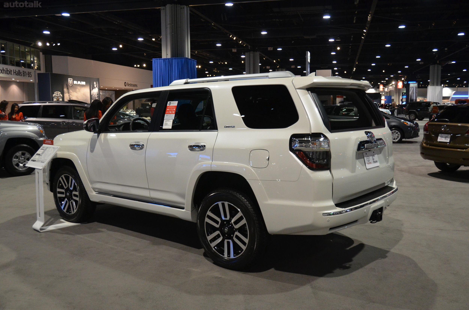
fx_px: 429
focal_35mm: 33
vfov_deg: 39.8
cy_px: 155
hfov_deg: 57.3
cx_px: 234
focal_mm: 22
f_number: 3.8
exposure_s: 1/100
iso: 1600
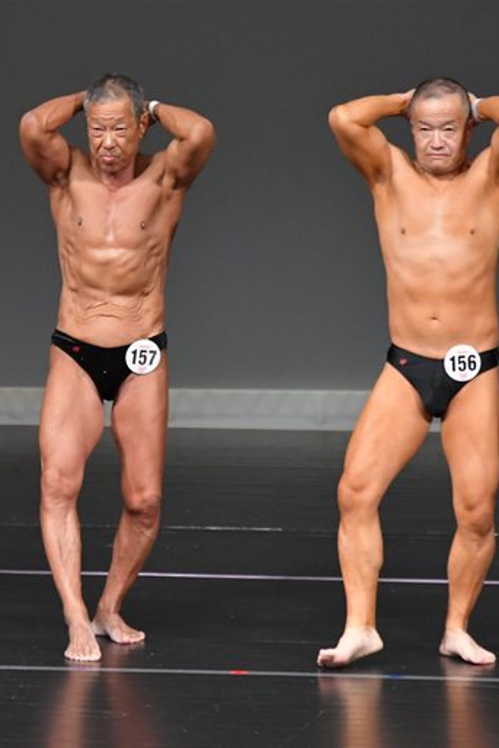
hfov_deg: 2.6
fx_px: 10804
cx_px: 79
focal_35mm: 520
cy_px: 374
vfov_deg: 4.0
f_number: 5.6
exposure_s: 1/400
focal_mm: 230
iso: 4000
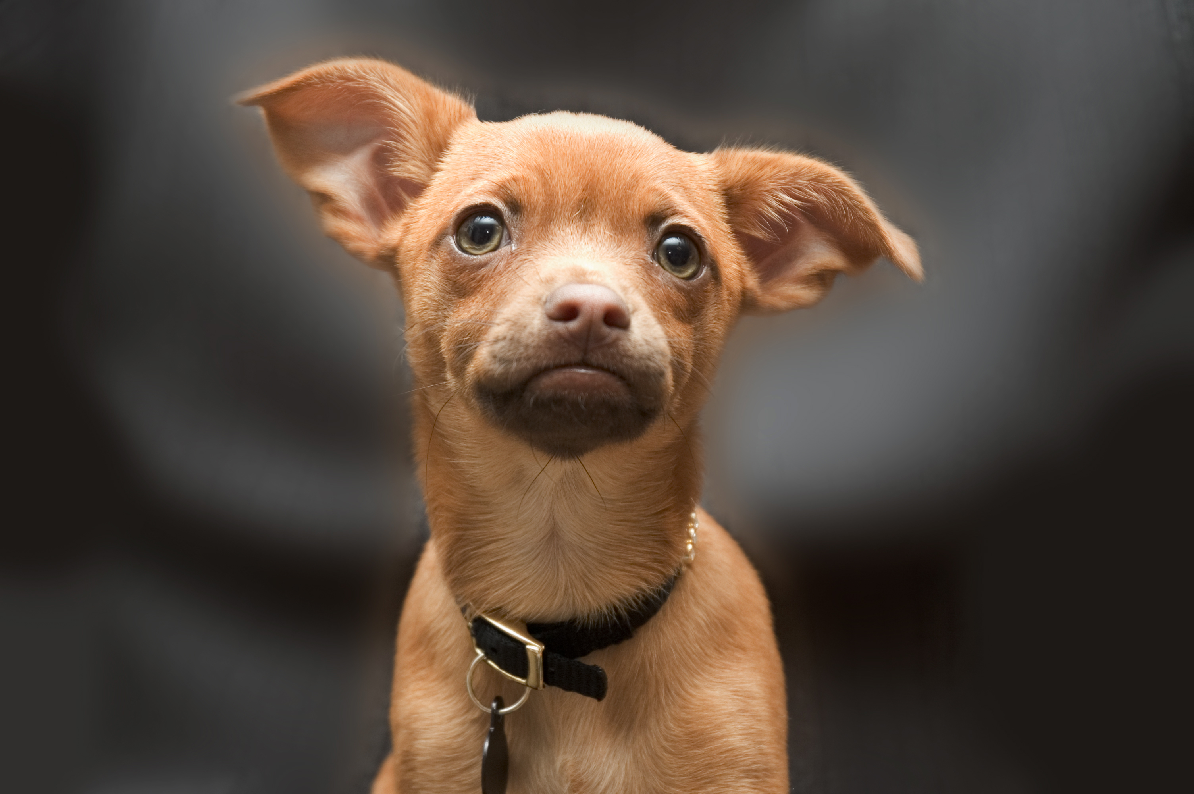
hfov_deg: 26.0
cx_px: 597
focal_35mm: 78
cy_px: 397
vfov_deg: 17.5
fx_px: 2585
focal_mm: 52
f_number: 5
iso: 400
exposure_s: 1/60
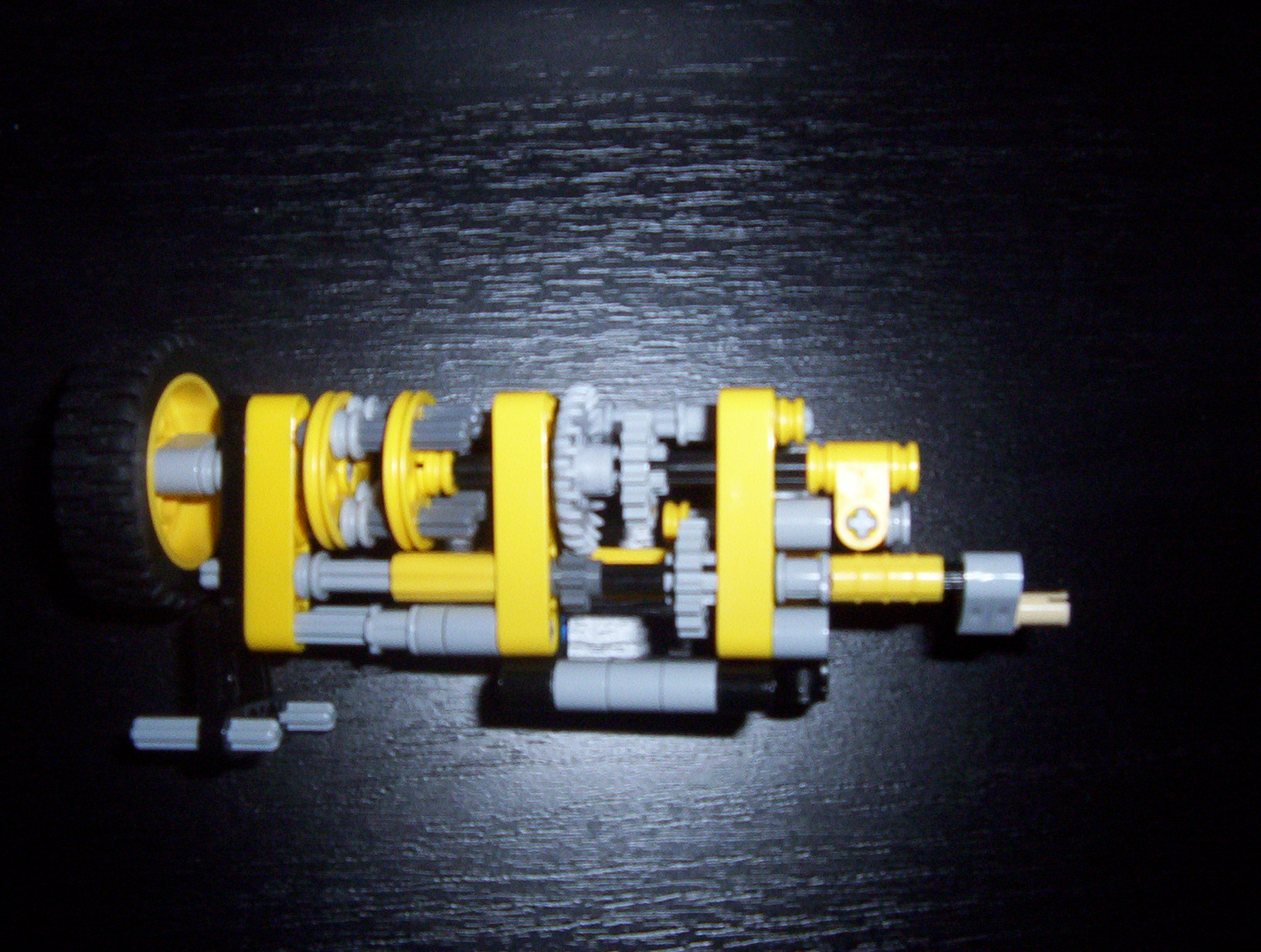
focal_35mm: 39
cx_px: 630
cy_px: 476
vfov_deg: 37.0
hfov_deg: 47.8
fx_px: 1424
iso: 140
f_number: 3.84
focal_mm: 5.26
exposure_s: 1/60
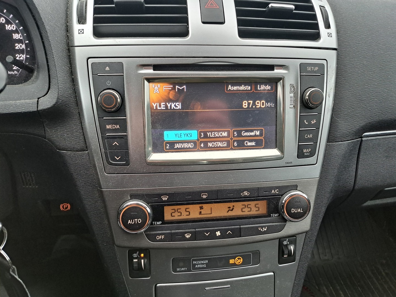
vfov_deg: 56.8
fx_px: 275
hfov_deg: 71.6
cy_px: 148
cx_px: 198
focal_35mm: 24
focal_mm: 5.23
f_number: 1.8
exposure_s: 1/50
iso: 160
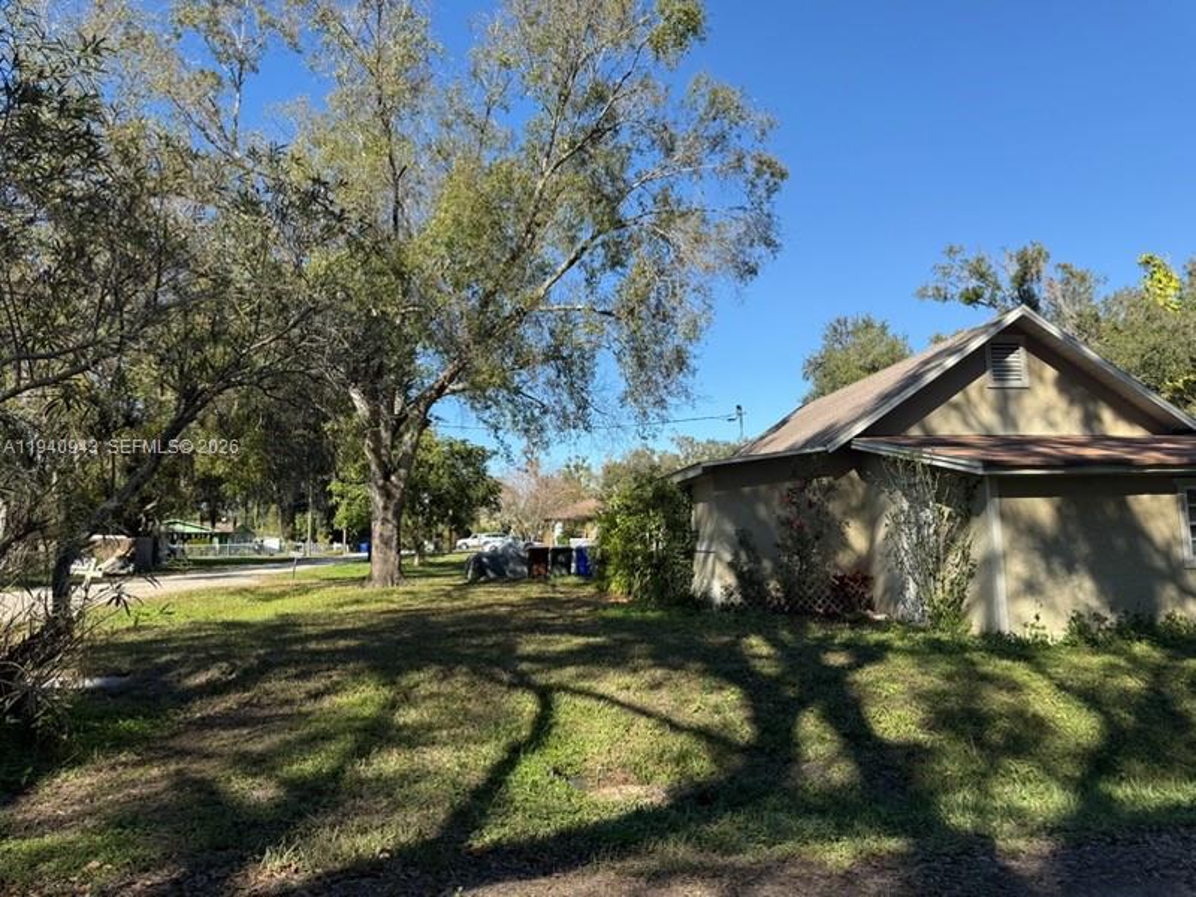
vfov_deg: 56.8
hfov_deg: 71.6
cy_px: 448
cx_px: 598
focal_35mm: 24
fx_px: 829
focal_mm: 6.76
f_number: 1.78
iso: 80
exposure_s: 1/2525
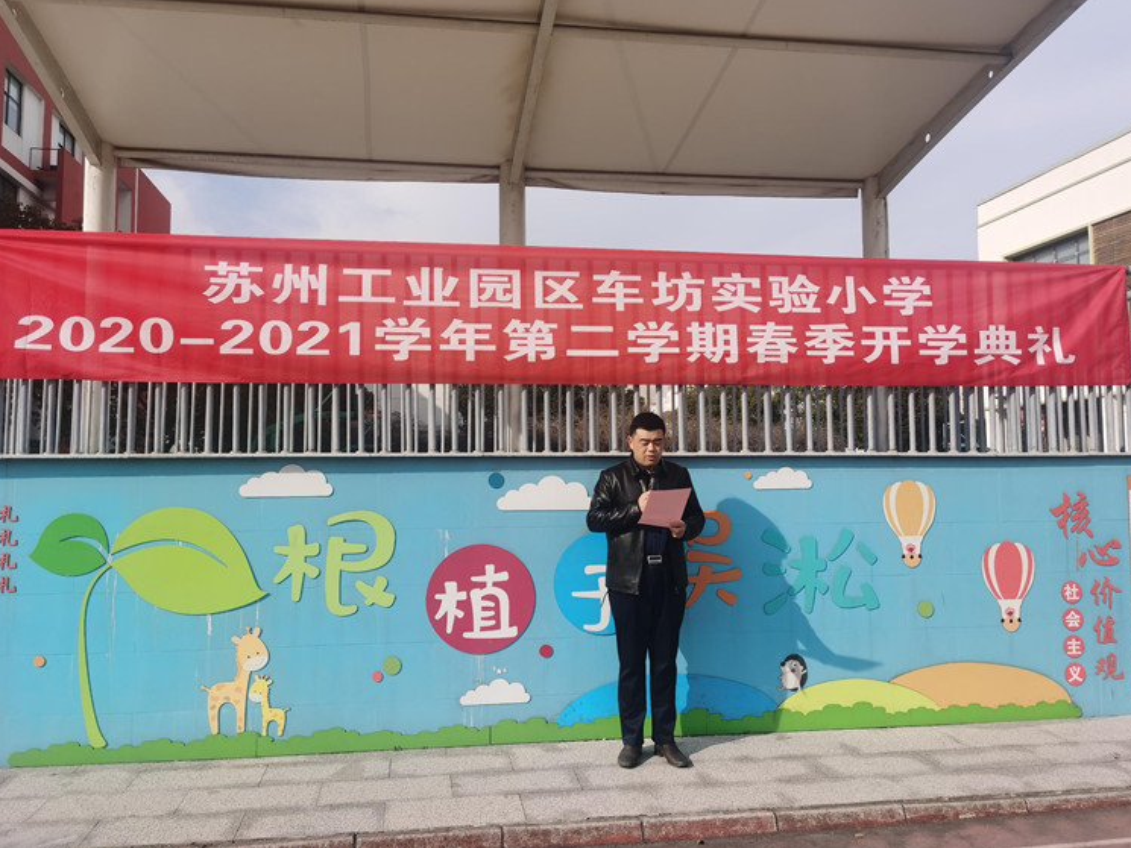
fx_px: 948
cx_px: 557
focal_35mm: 29
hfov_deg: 61.6
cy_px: 402
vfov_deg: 48.2
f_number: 1.6
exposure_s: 1/5000
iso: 50
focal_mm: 5.56
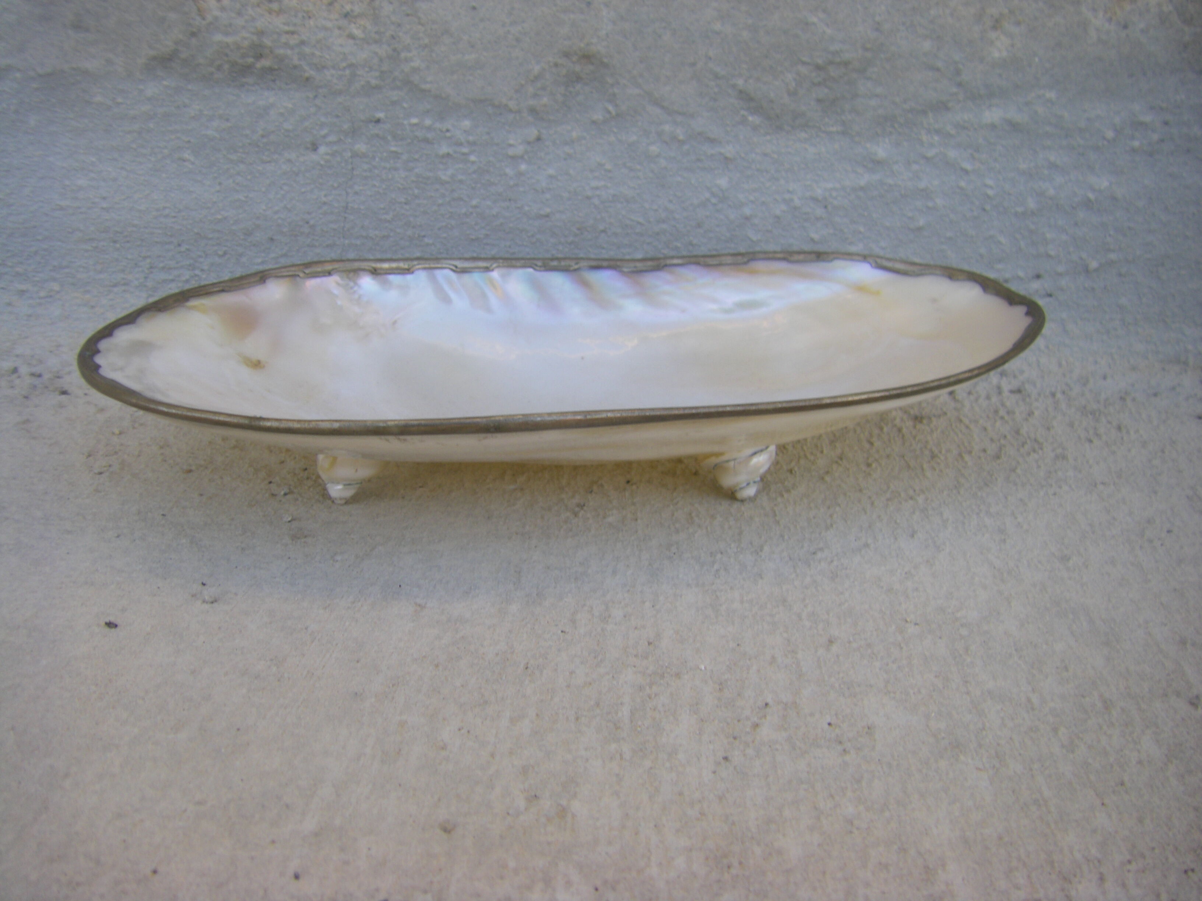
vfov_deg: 37.7
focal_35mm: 38
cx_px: 601
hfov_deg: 49.0
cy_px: 450
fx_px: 1320
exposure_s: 1/80
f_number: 3.5
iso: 64
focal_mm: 6.3
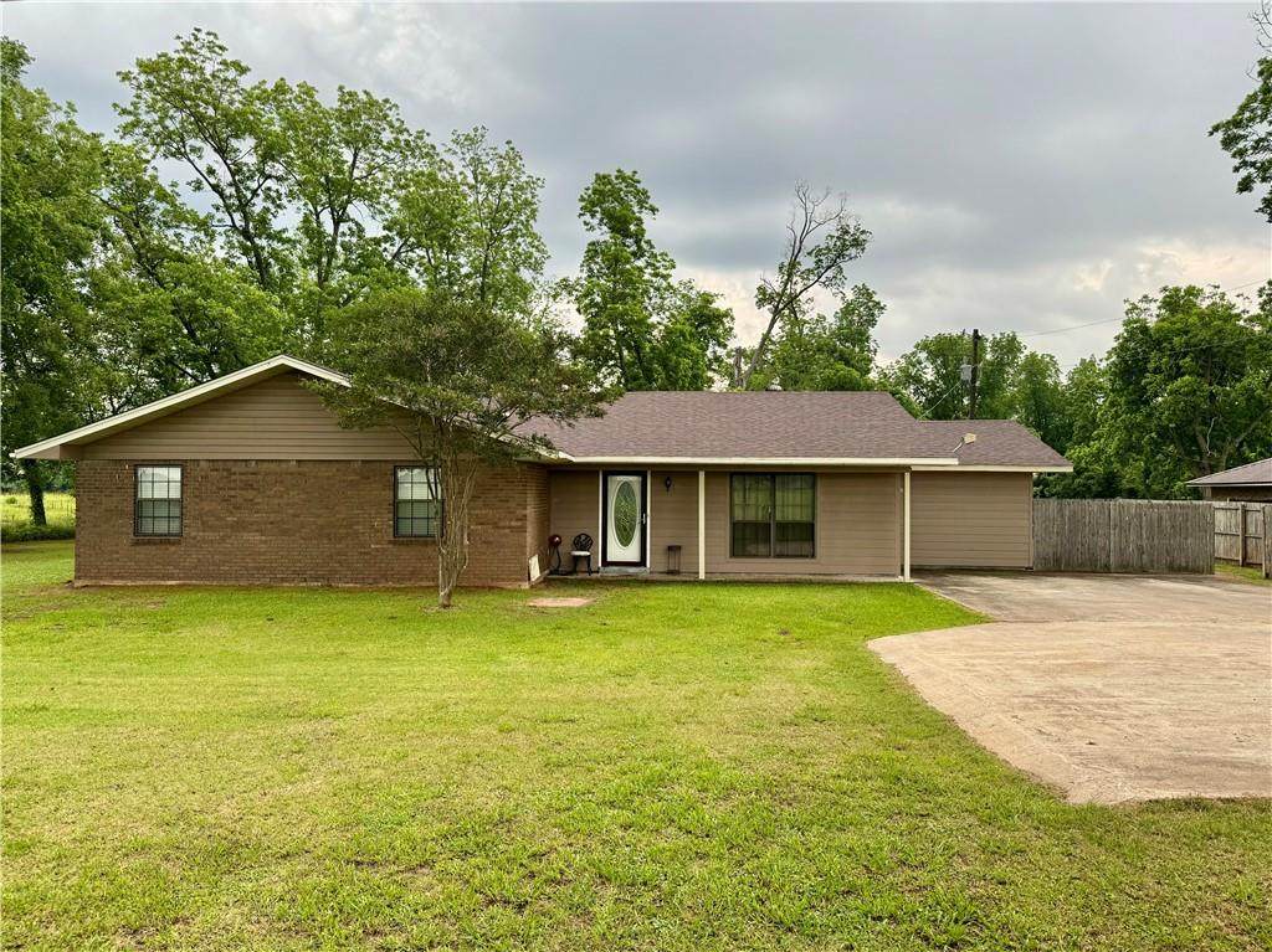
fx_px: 881
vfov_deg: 56.8
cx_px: 636
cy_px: 476
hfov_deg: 71.6
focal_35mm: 24
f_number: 1.78
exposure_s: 1/130
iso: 64
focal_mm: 6.76
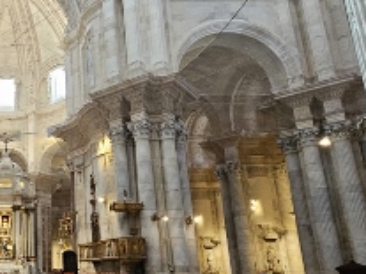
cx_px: -17
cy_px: 179
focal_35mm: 33
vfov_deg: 42.4
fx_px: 349
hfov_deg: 44.9
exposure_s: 1/50
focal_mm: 2.2
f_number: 2.2
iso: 400
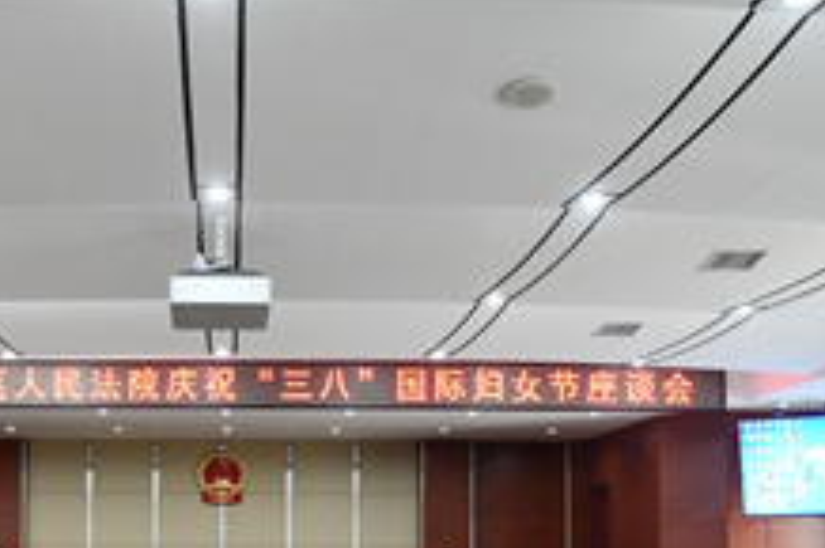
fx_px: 1259
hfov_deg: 35.5
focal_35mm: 55
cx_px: 204
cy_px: 527
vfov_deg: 23.7
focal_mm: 24
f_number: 5.6
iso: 4000
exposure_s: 1/125
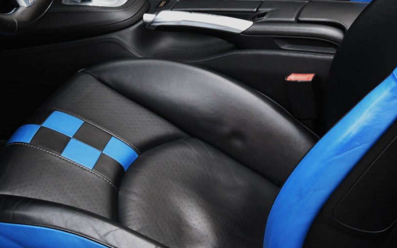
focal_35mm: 116
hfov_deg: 17.9
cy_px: -6
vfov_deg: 11.2
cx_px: 140
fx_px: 1255
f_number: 4.2
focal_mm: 30
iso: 800
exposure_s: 1/80
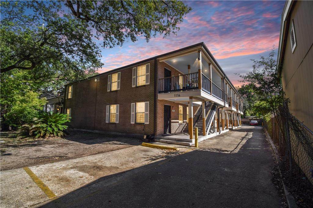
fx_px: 130
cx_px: 156
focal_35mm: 15
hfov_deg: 100.4
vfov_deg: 77.3
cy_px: 104
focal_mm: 10
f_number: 8
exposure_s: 1/250
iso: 220
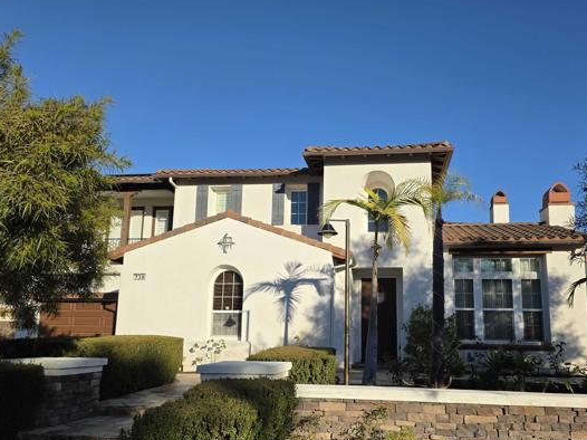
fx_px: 475
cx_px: 335
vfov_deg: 49.5
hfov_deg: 63.2
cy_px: 256
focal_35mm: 28
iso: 80
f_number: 1.7
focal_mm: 6.3
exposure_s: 1/7944
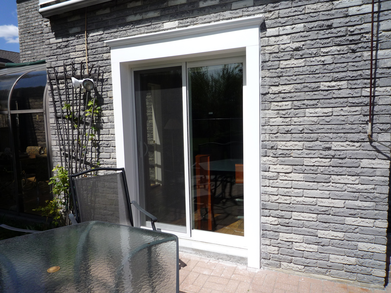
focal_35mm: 25
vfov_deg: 54.9
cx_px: 196
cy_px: 146
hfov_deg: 69.4
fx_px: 282
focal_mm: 4.4
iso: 100
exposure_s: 1/800
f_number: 4
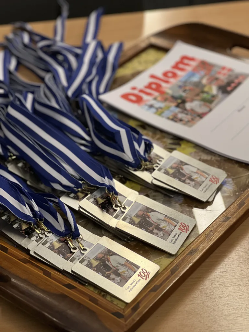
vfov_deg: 25.3
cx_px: 124
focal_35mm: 77
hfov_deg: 19.1
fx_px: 739
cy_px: 166
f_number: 2.8
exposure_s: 1/33
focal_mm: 9
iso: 160
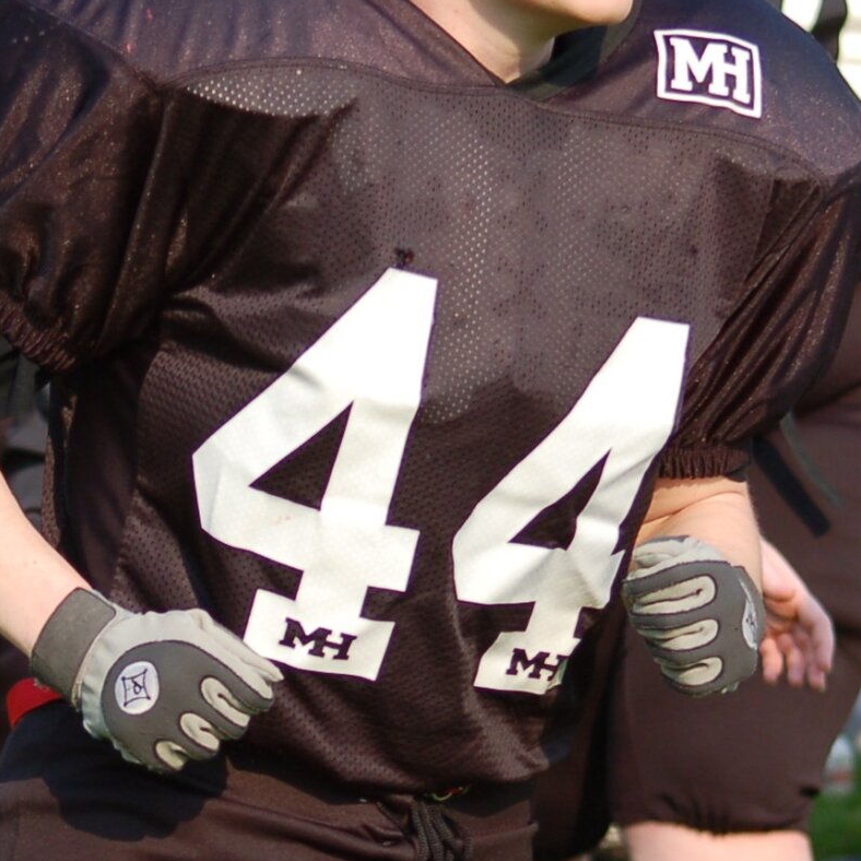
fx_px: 7795
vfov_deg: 6.3
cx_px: 308
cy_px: 369
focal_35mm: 277
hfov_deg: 6.3
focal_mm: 78
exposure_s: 1/1000
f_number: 4
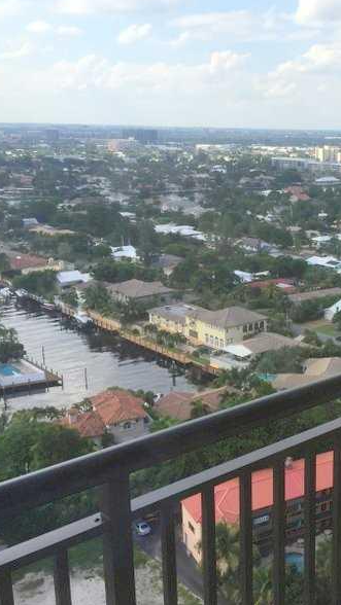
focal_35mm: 43
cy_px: 299
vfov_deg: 47.3
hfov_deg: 25.8
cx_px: 367
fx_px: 691
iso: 32
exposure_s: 1/694
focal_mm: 4.15
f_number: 2.2
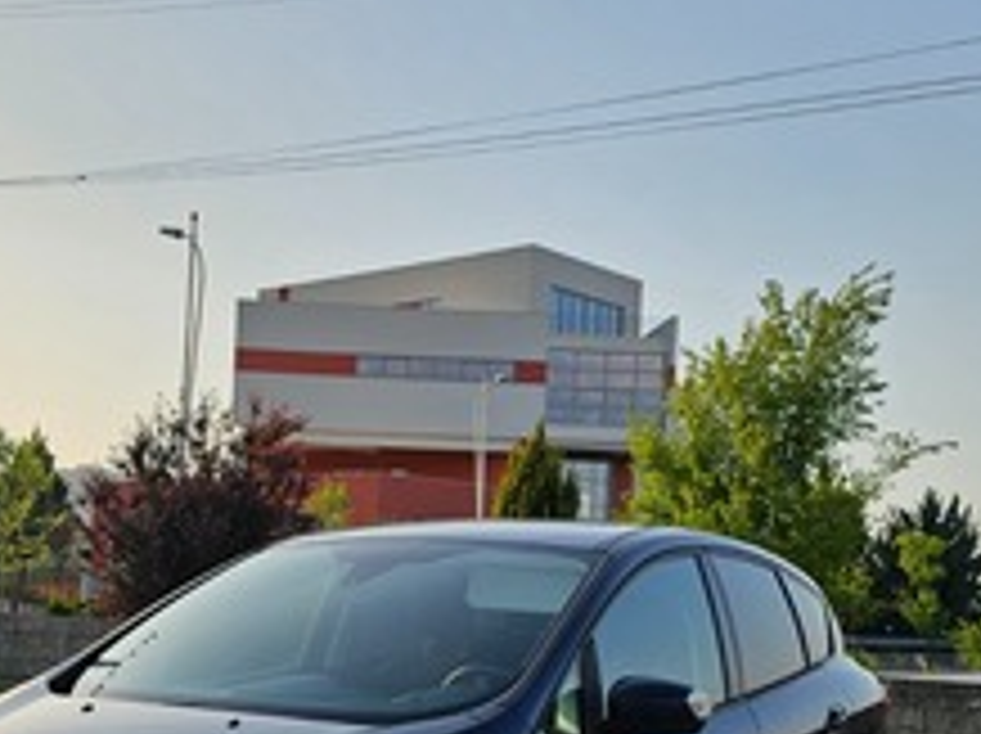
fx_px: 1076
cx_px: 338
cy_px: 567
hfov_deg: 48.3
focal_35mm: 38
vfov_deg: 36.6
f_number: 1.7
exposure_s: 1/556
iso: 10
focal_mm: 6.3
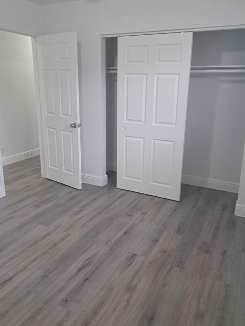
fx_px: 255
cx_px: 129
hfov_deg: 51.3
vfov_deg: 65.2
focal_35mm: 27
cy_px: 150
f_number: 1.8
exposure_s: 1/60
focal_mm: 5.23
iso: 100
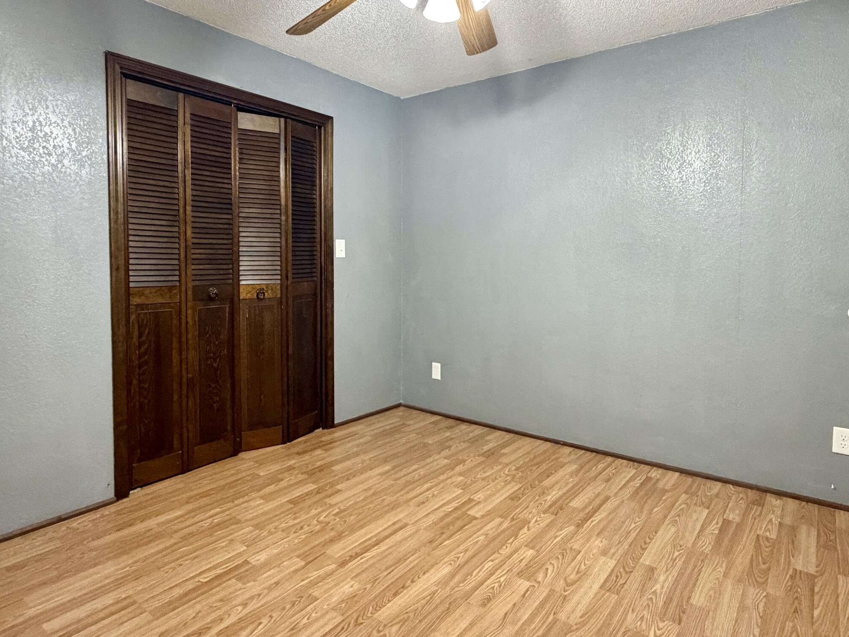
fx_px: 515
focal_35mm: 21
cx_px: 452
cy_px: 275
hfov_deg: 78.9
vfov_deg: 63.2
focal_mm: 2.22
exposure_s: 1/60
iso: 640
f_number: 2.2
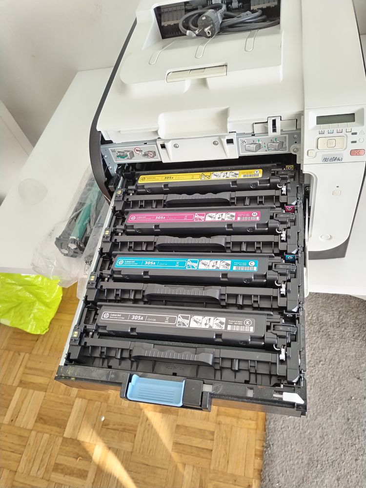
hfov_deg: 53.1
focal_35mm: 26
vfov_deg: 67.3
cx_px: 183
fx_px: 367
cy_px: 244
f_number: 1.8
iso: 212
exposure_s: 1/50
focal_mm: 4.75
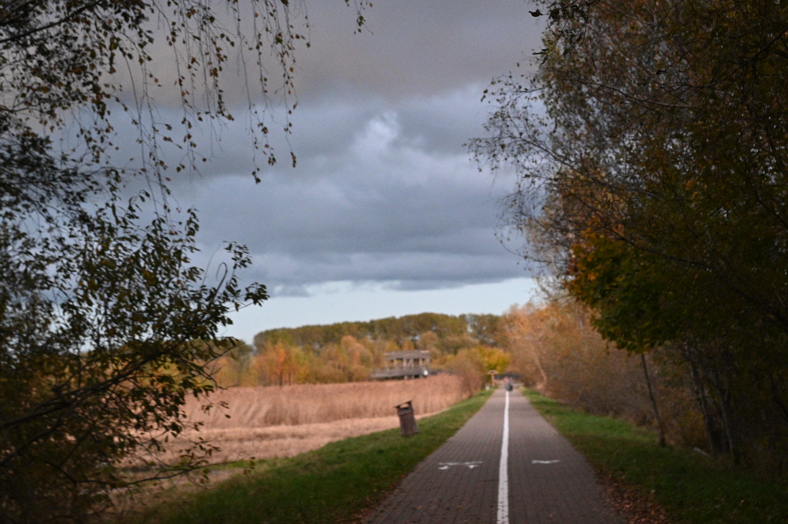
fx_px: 1531
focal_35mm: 70
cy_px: 326
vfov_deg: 19.4
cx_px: 474
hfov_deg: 28.8
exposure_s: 1/100
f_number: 4
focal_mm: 48
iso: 7200
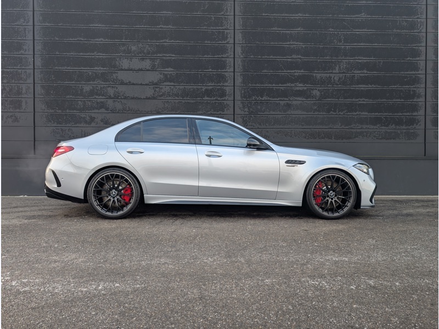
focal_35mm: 24
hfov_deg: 71.6
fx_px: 304
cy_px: 164
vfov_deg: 56.8
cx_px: 220
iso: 22
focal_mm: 6.9
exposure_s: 1/74.5
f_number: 1.68
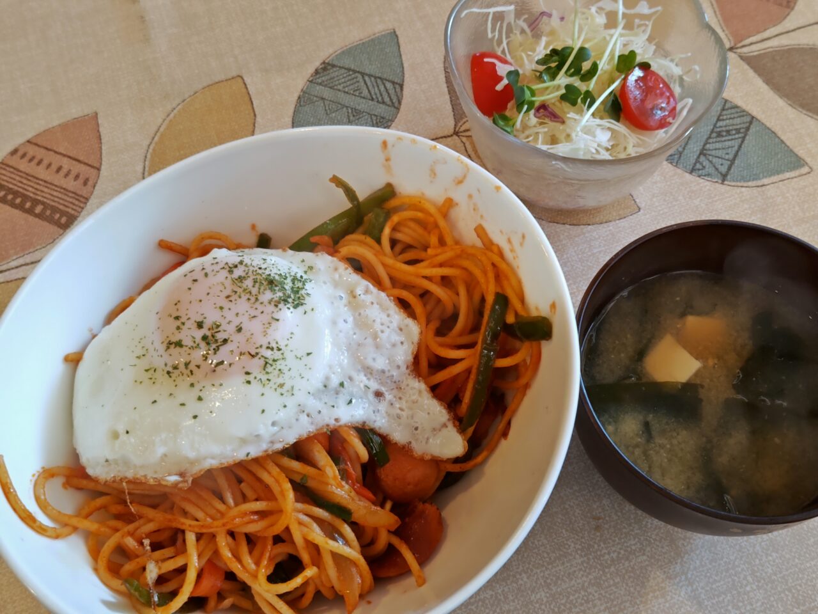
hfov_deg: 73.9
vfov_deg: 58.9
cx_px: 409
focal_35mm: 23
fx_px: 544
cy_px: 307
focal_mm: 5.56
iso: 172
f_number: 1.9
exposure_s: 1/50
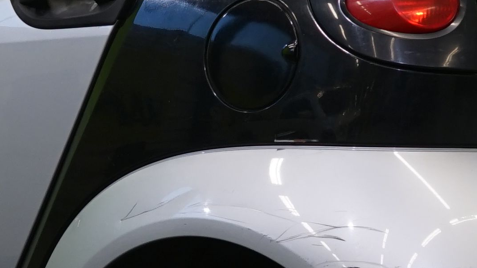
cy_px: 127
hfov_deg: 10.4
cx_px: 124
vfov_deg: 5.9
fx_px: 2606
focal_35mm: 206
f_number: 6.3
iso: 400
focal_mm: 35
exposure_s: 1/30
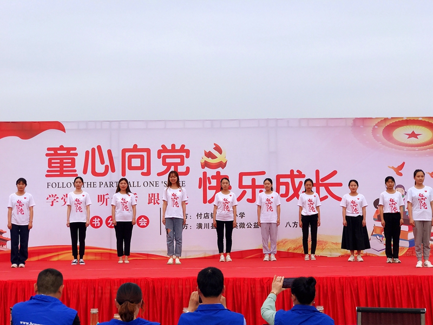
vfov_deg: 25.7
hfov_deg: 33.8
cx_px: 216
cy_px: 162
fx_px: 713
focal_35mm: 57
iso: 20
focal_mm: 6.6
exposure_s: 1/515
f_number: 2.8
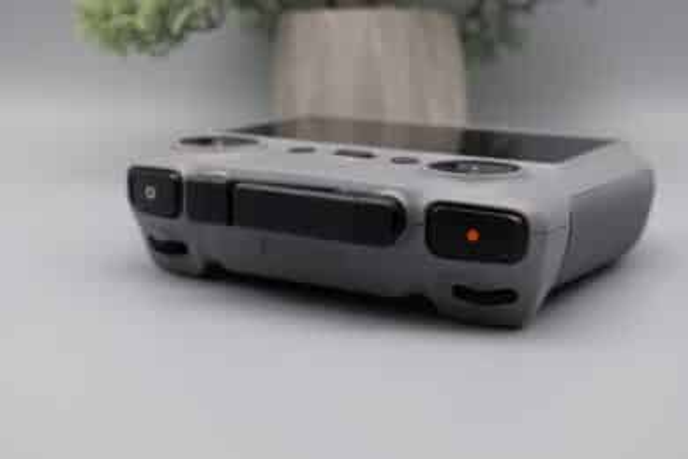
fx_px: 1147
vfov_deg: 22.6
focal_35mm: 60
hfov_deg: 33.4
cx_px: 344
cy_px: 230
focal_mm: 60
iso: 320
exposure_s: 1/60
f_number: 7.1
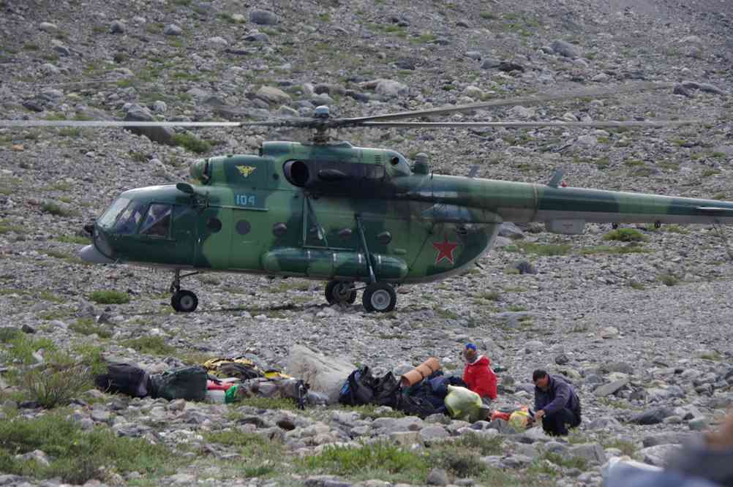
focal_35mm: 117
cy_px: 244
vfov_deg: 11.7
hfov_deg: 17.5
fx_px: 2380
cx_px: 366
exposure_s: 1/90
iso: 100
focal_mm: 77.5
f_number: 6.7
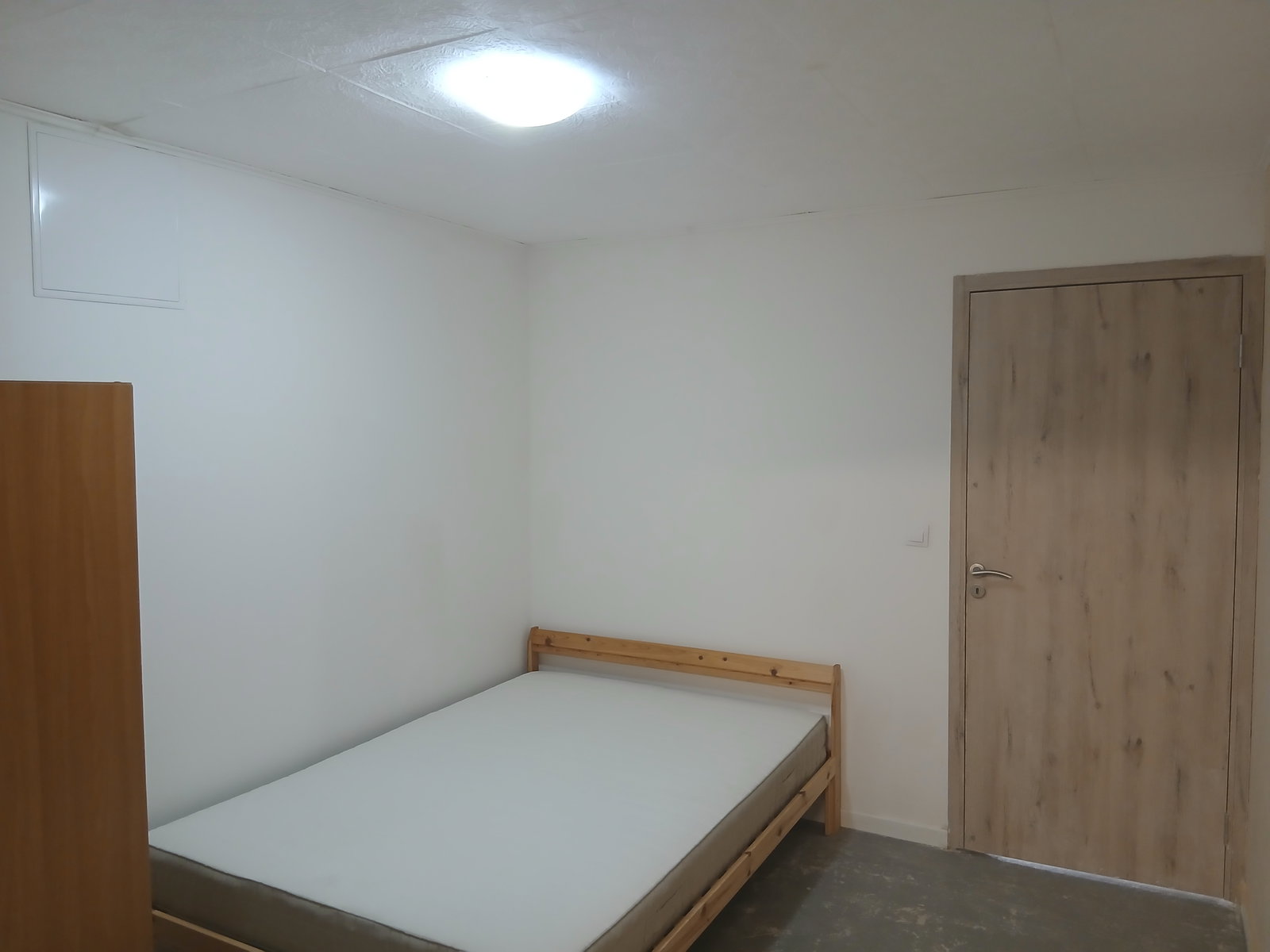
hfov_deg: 67.3
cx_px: 635
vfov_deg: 53.1
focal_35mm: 26
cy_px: 476
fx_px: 954
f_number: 1.8
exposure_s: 1/25
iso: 250
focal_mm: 3.98
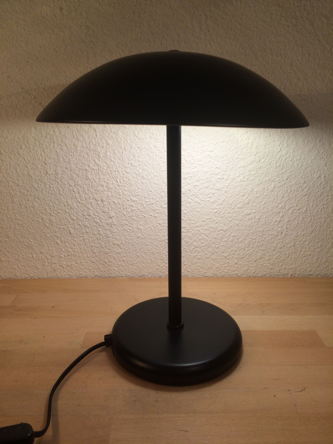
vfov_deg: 61.7
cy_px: 222
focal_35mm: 29
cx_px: 166
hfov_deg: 48.2
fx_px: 372
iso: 40
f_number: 2.2
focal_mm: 4.15
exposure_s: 1/100
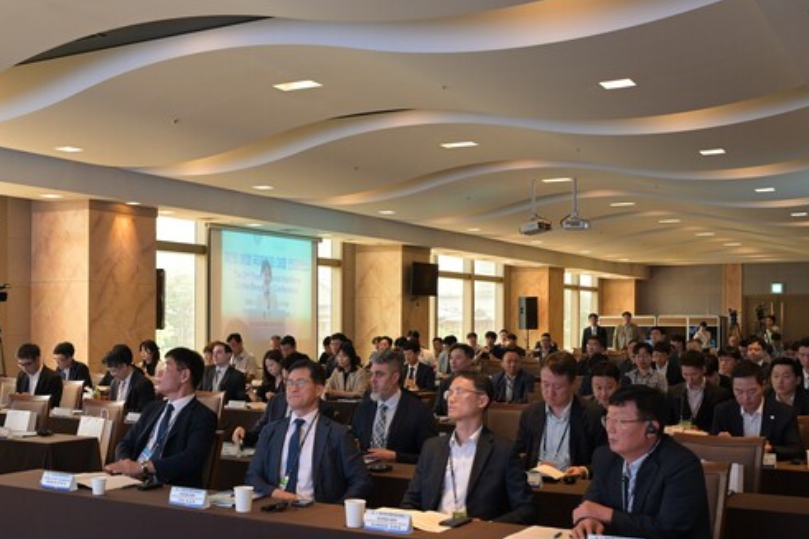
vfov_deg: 30.4
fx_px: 988
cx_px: 316
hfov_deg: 44.2
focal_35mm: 44
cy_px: 320
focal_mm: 24
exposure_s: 1/40
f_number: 4
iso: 560
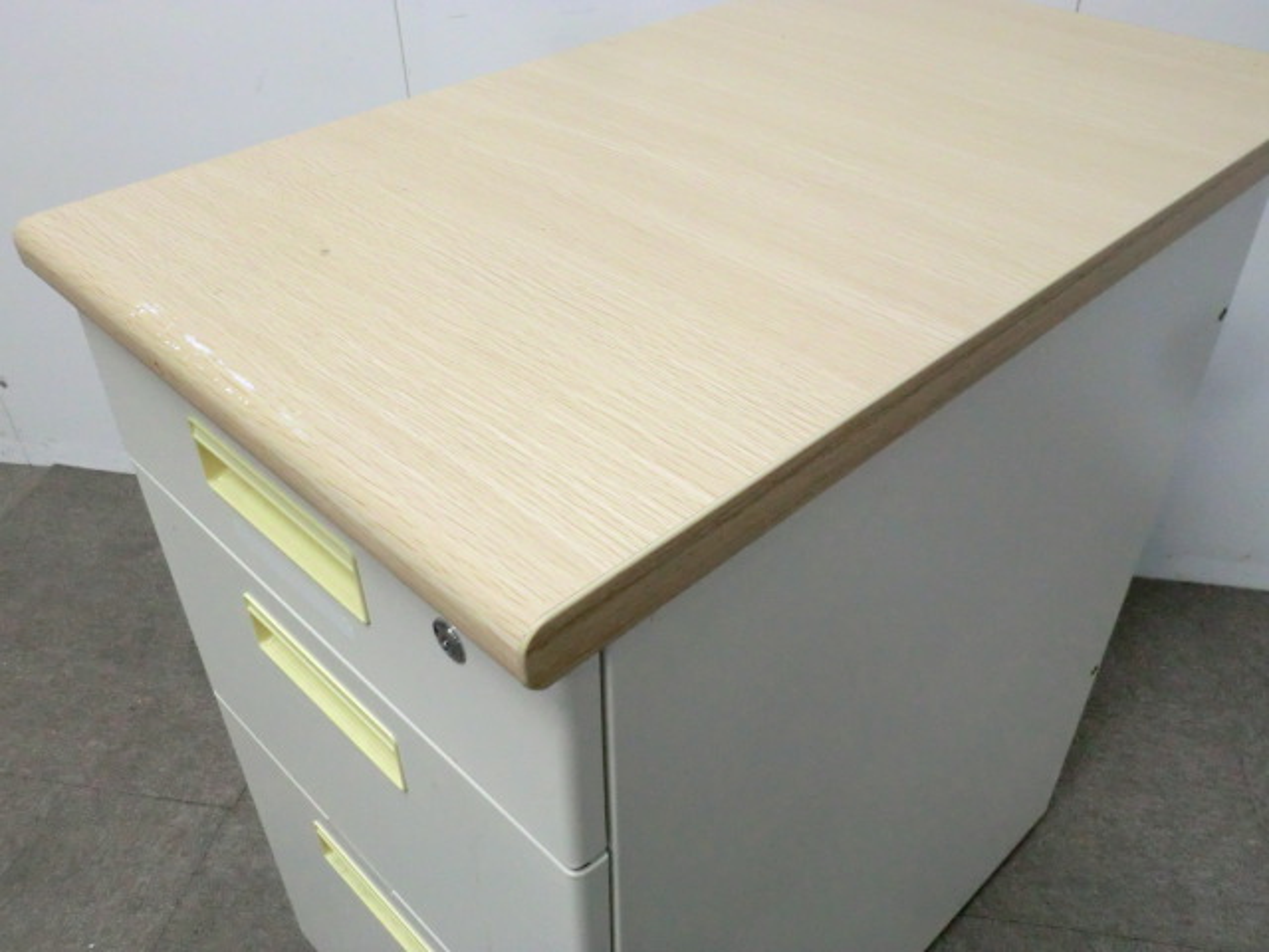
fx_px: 1173
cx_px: 634
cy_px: 476
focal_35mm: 32
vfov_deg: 44.2
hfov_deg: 56.8
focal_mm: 5.8
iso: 640
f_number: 3.5
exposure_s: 1/60
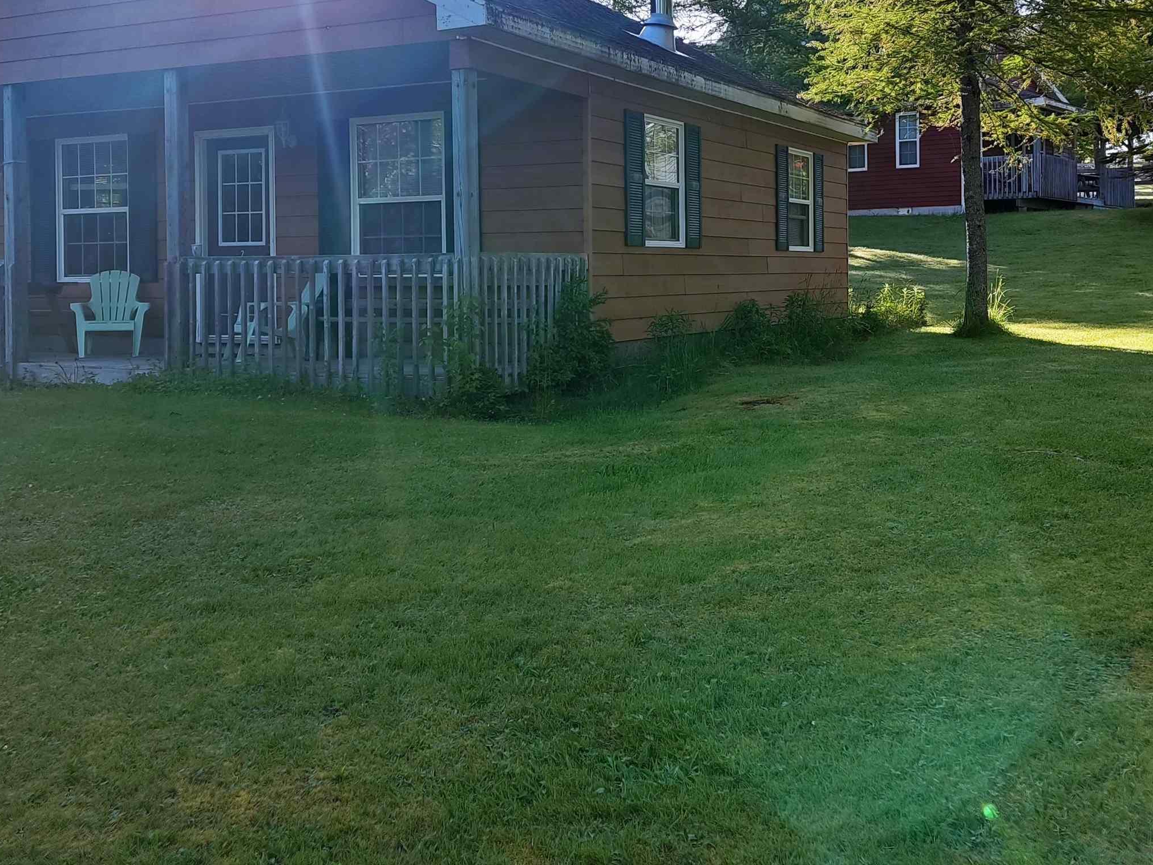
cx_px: 606
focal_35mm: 38
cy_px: 273
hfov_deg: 49.0
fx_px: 1266
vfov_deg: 37.2
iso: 50
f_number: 1.79
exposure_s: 1/311
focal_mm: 4.71
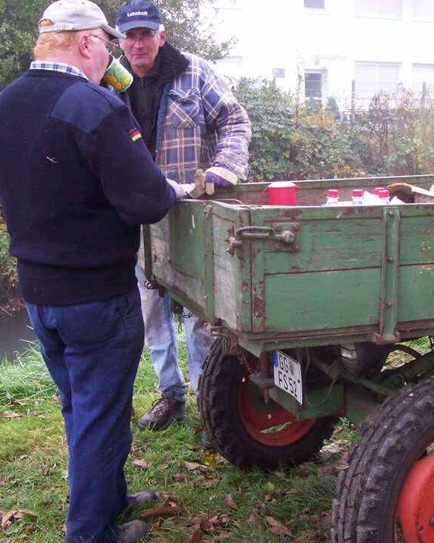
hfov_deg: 27.6
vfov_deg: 34.2
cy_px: 261
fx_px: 883
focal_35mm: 55
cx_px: 248
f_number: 2.7
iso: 80
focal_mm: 5.6
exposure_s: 1/156
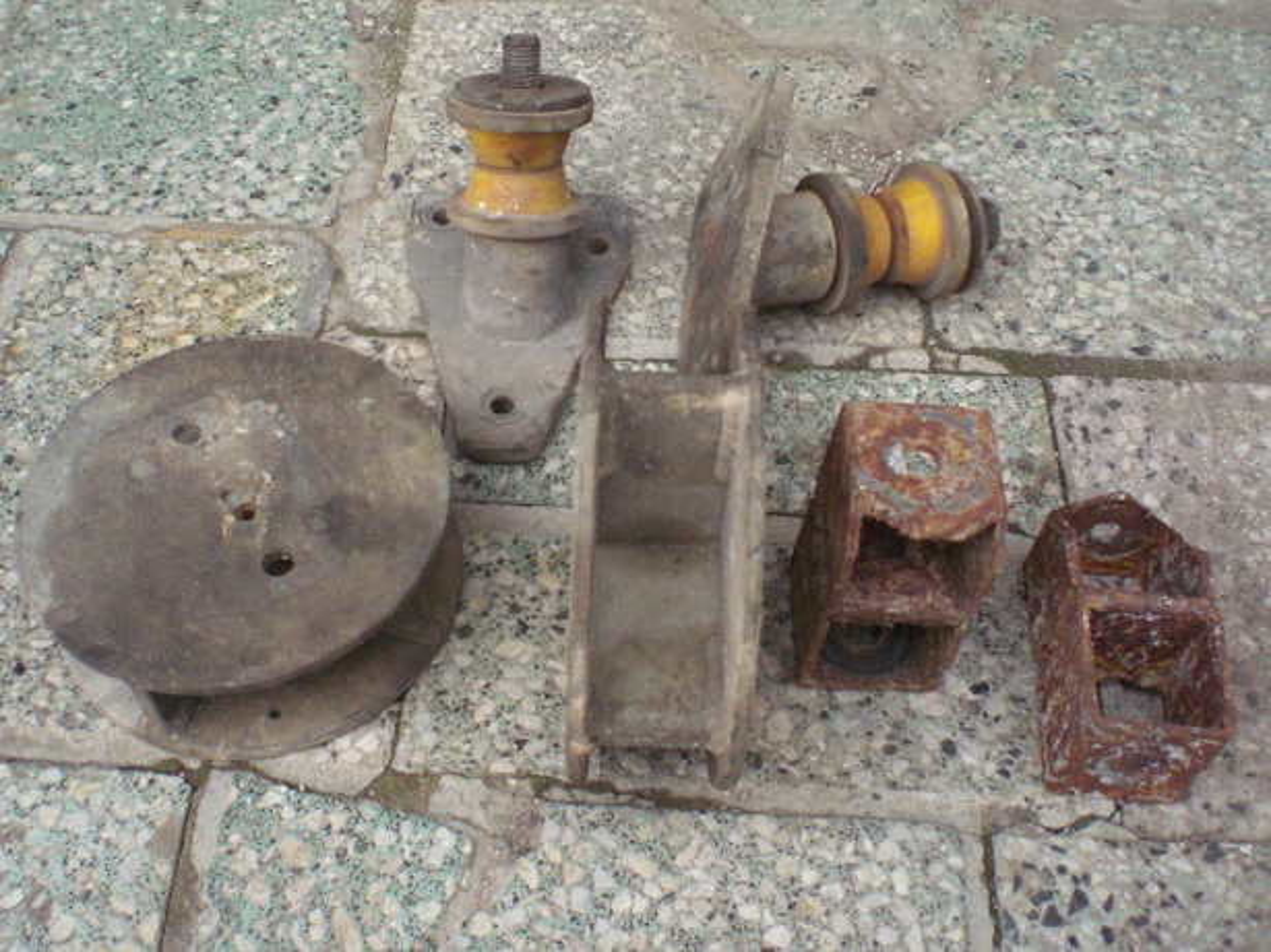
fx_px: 1395
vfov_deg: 37.7
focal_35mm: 38
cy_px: 476
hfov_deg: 49.0
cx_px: 636
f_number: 4.4
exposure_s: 1/400
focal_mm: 6.3
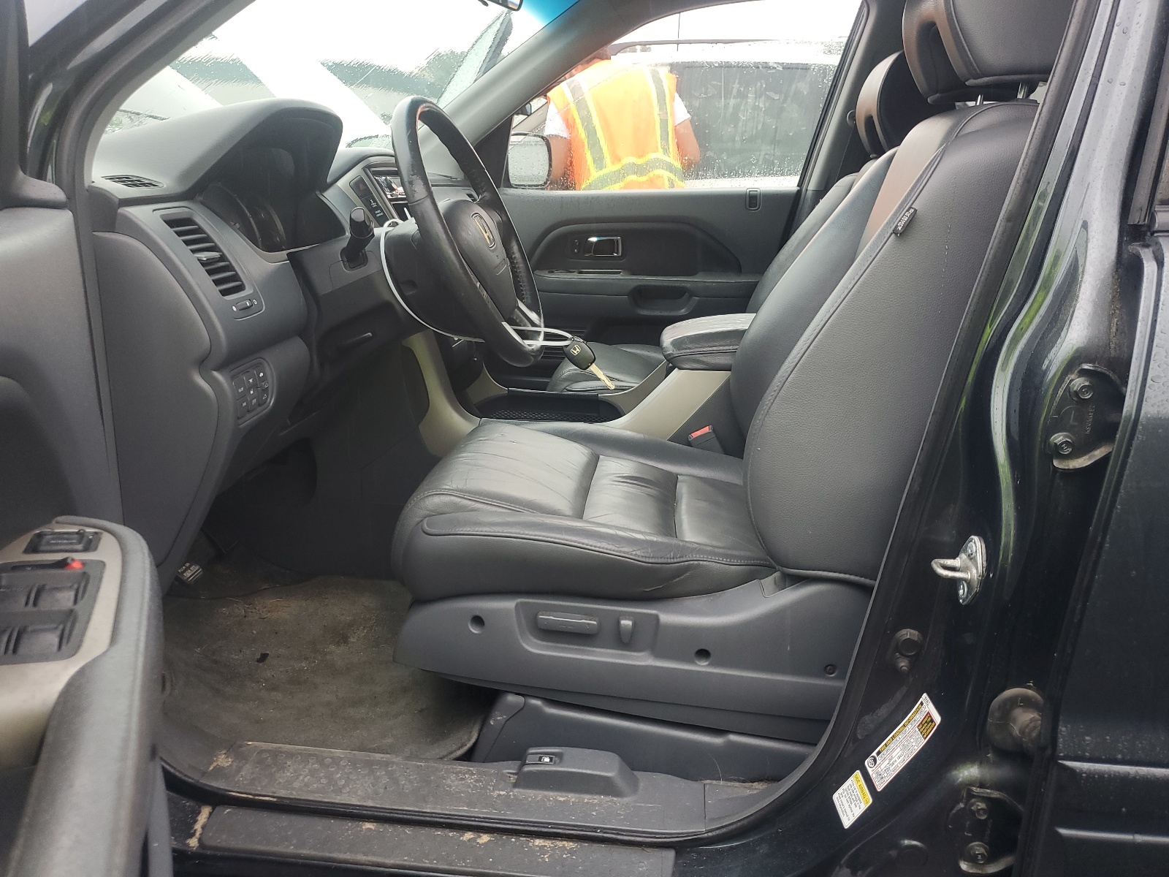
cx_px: 584
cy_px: 438
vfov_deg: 53.1
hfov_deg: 67.3
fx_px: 878
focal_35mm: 26
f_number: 1.5
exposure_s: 1/120
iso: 60
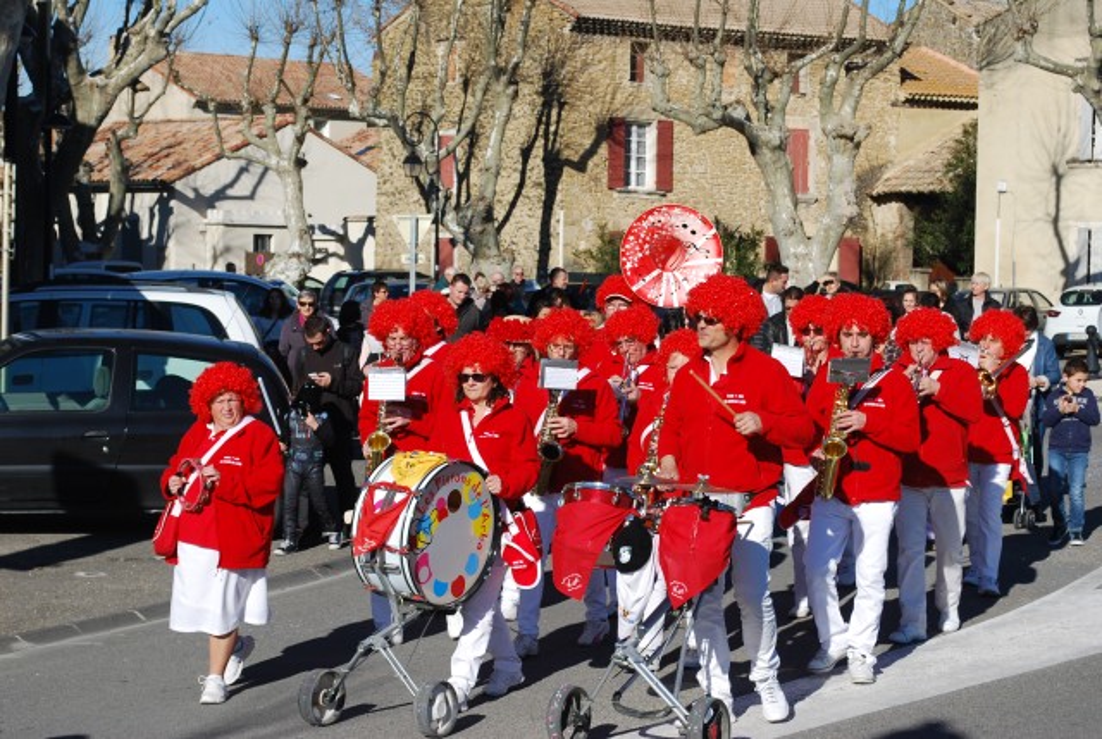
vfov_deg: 16.6
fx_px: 2529
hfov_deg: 24.6
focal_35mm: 82
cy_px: 370
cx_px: 551
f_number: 8
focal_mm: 55
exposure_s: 1/250
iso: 100
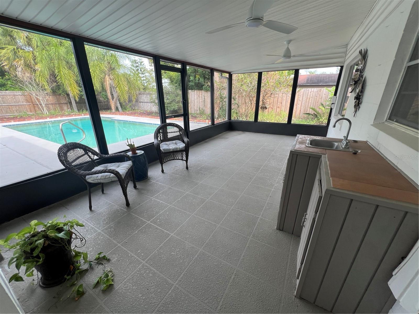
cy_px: 157
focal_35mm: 13
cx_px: 210
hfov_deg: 106.2
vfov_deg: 89.9
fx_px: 157
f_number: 1.8
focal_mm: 1.57
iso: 40
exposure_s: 1/99
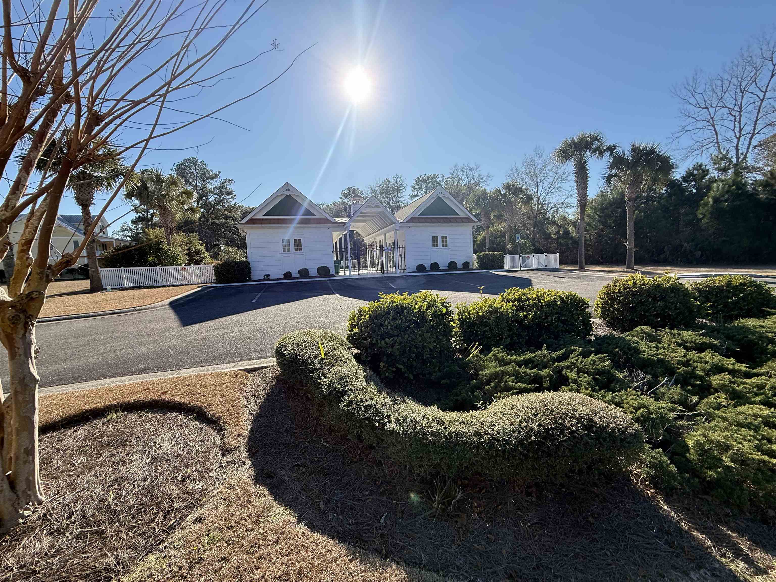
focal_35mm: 14
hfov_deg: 102.1
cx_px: 388
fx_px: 314
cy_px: 291
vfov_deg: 85.7
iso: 64
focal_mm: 2.22
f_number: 2.2
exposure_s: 1/1125
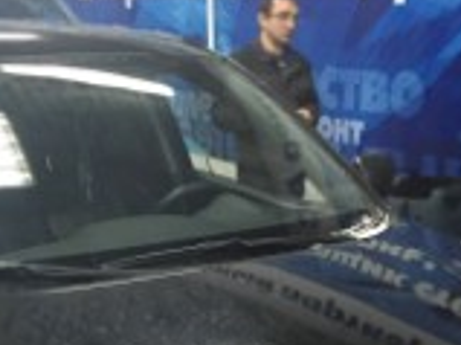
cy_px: 380
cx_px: 206
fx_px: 971
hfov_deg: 26.7
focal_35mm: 73
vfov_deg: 19.3
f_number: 2.2
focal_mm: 4.15
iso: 250
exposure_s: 1/33
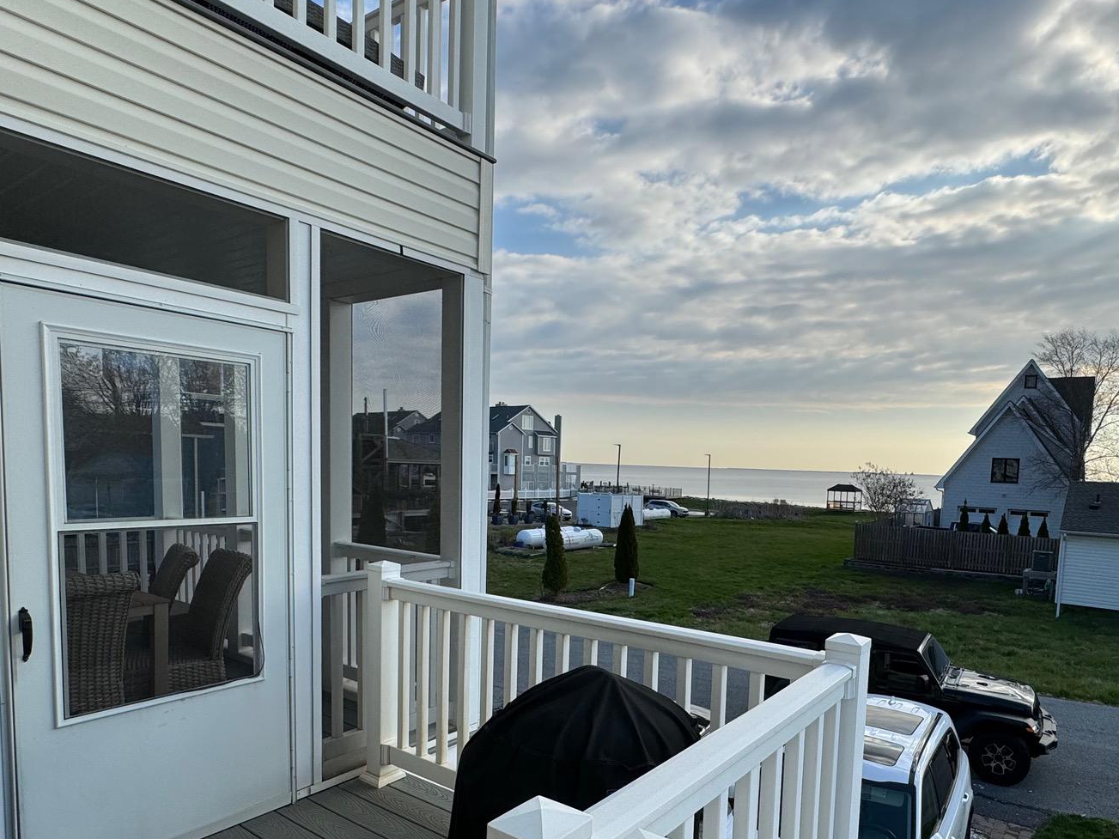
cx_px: 656
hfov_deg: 75.8
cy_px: 526
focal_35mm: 22
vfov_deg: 60.2
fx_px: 711
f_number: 2.2
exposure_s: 1/1789
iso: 50
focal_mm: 2.22
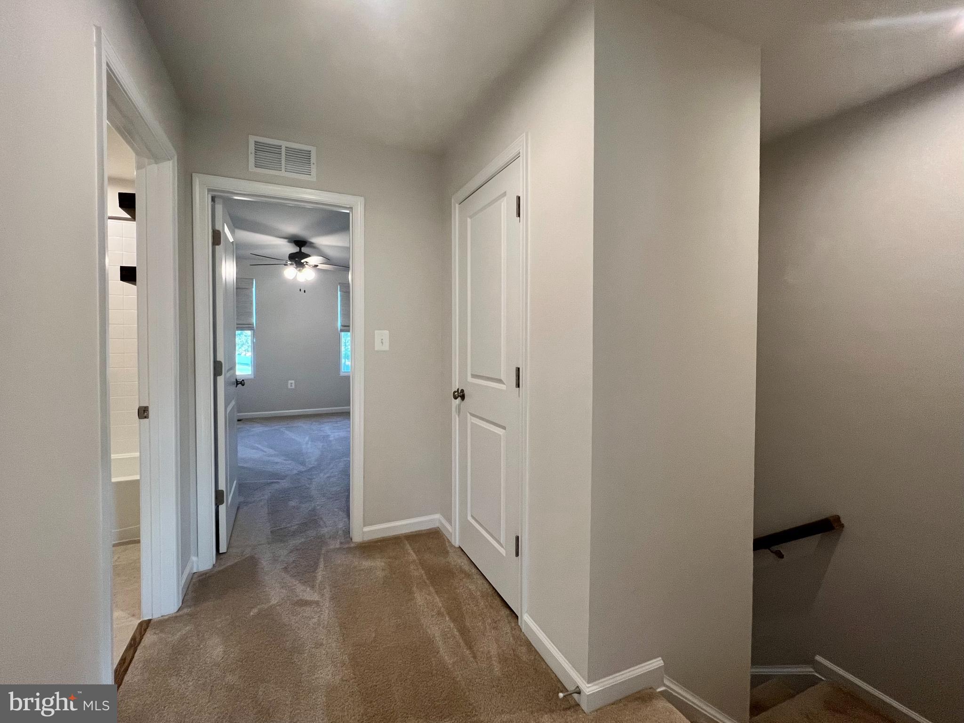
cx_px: 482
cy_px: 362
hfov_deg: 106.2
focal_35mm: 13
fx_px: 362
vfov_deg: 89.9
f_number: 1.8
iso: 200
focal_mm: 1.57
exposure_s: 1/120
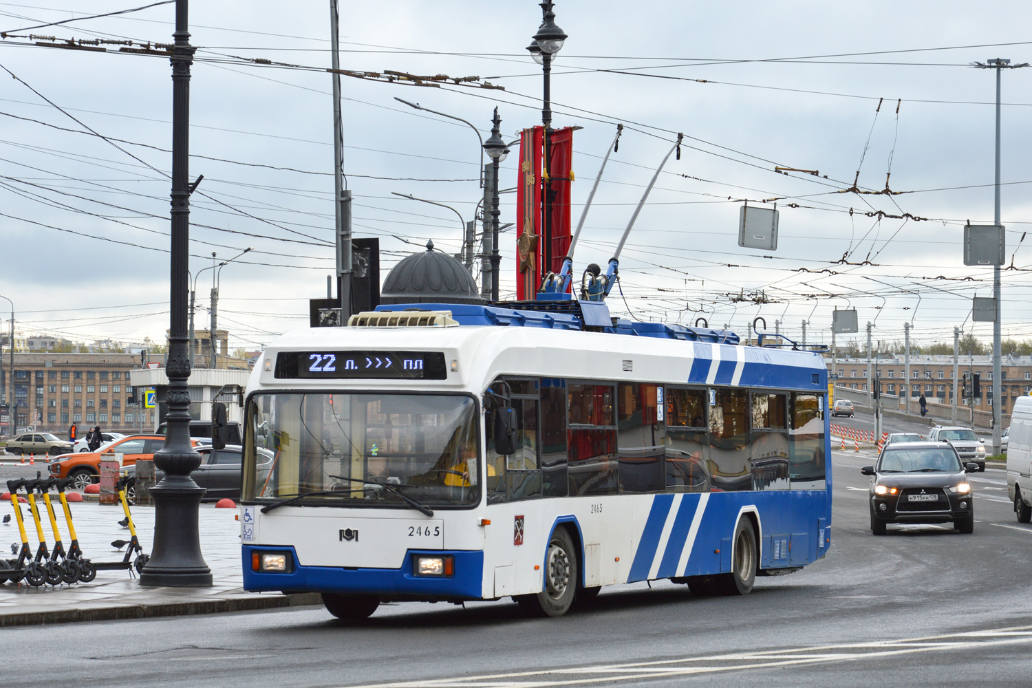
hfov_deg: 17.1
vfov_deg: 11.4
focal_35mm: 120
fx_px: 3440
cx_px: 516
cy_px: 344
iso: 200
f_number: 7.1
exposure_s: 1/500
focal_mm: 80
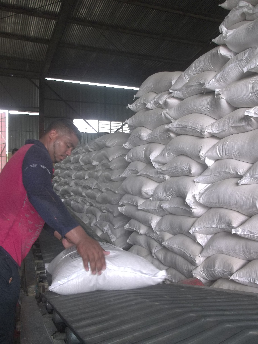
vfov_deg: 55.4
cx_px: 129
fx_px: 328
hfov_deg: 42.9
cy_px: 172
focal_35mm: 33
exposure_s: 1/30
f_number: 3.3
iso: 160
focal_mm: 5.9
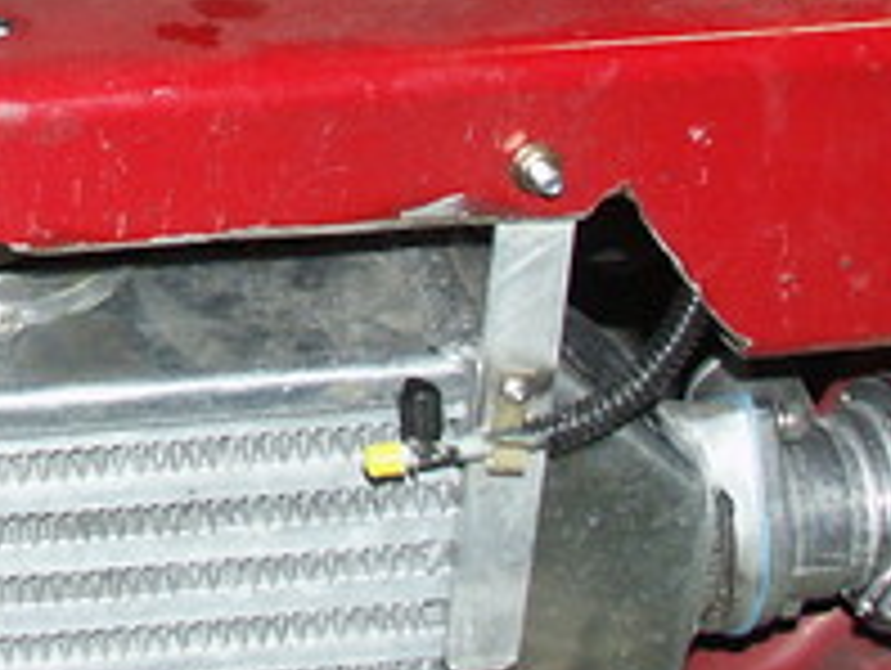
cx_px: -328
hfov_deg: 15.8
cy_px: -153
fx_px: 3015
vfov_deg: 12.4
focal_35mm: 117
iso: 200
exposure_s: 1/45
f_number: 2.8
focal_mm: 7.65
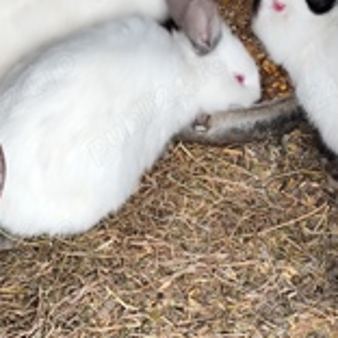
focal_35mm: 143
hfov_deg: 12.2
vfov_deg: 12.0
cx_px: 232
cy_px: -24
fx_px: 1580
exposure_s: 1/25
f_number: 1.65
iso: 200
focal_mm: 6.19
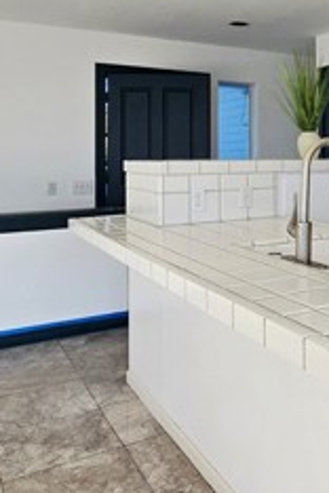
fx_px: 507
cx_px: 354
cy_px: 150
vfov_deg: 50.6
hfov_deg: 32.1
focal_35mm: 37
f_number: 2.2
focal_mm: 2.2
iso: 100
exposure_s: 1/2000
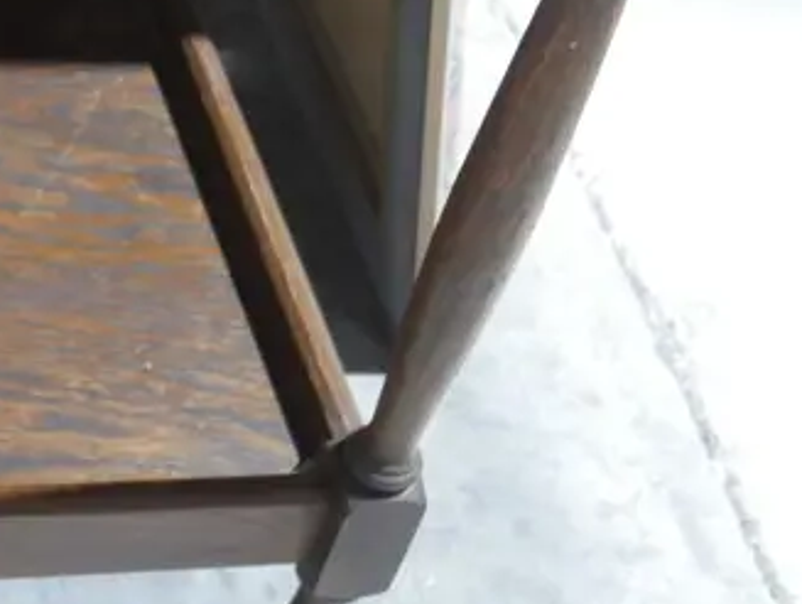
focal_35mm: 144
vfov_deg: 10.2
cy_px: -134
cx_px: -407
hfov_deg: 13.0
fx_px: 3340
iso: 2000
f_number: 5.1
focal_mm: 23
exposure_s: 1/60
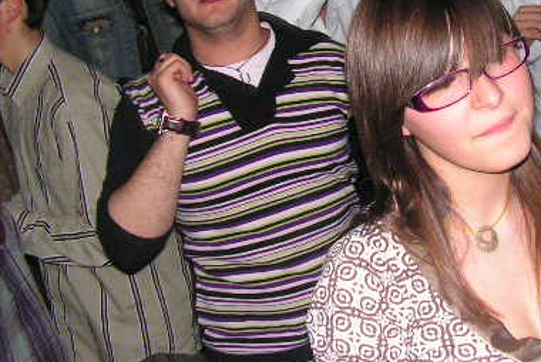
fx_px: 947
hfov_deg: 31.0
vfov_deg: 21.4
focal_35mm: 63
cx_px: 444
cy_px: 97
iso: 200
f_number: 3.2
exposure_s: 1/40
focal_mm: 6
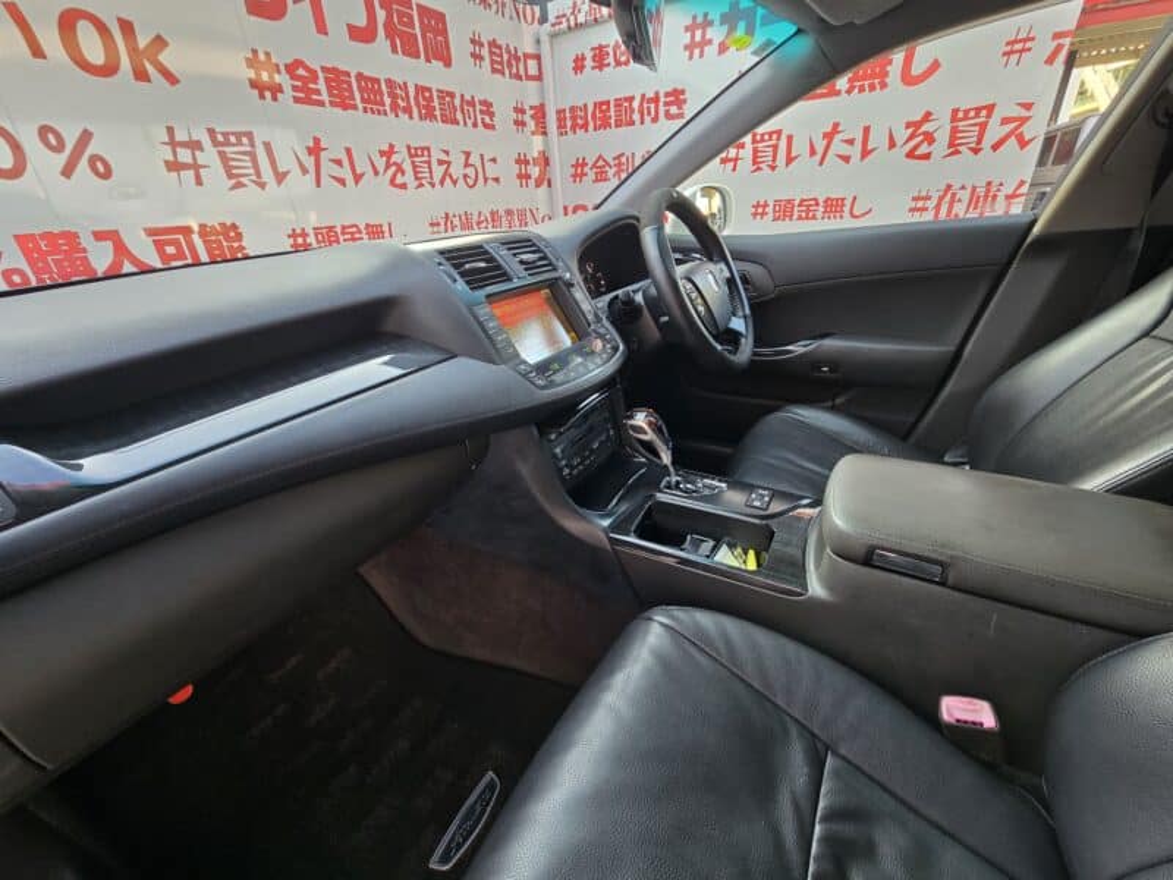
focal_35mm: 13
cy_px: 440
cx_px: 586
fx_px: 441
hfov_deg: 106.2
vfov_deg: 89.9
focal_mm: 2.2
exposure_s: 1/50
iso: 80
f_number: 2.2
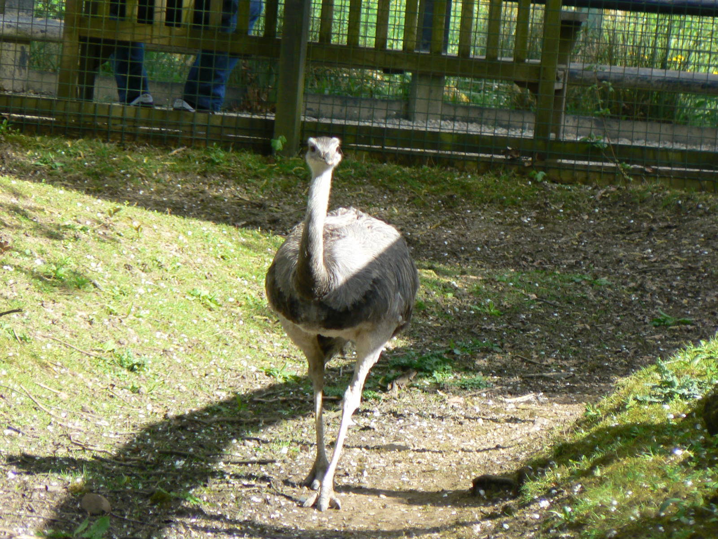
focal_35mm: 432
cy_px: 270
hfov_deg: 4.6
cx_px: 359
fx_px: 8960
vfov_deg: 3.4
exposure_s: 1/125
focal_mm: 72
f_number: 5.6
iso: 80
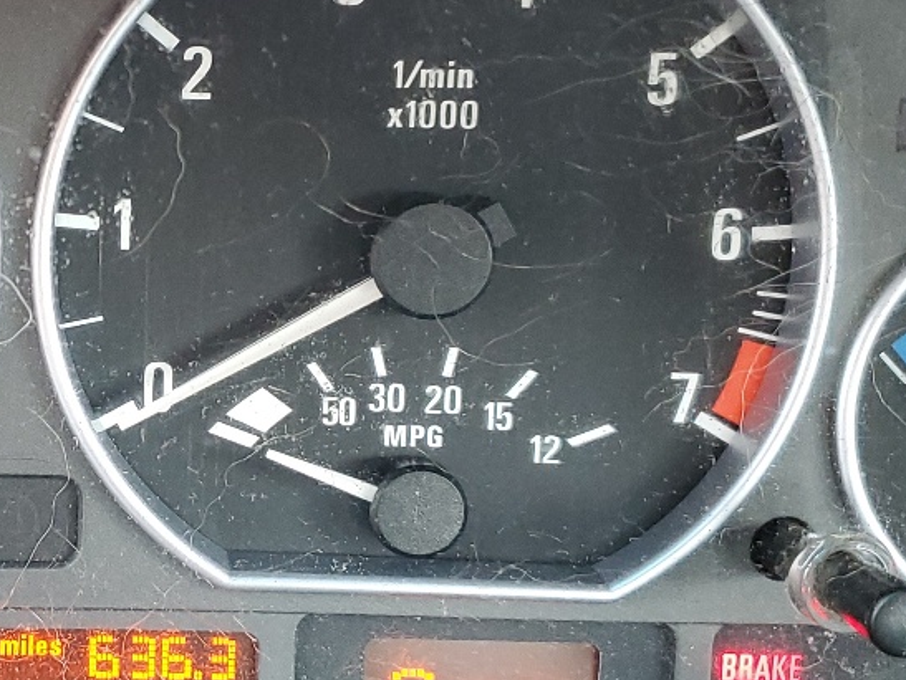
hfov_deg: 24.6
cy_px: 329
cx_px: 30
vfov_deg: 19.4
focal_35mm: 76
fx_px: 1990
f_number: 1.5
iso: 147
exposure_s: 1/60.2
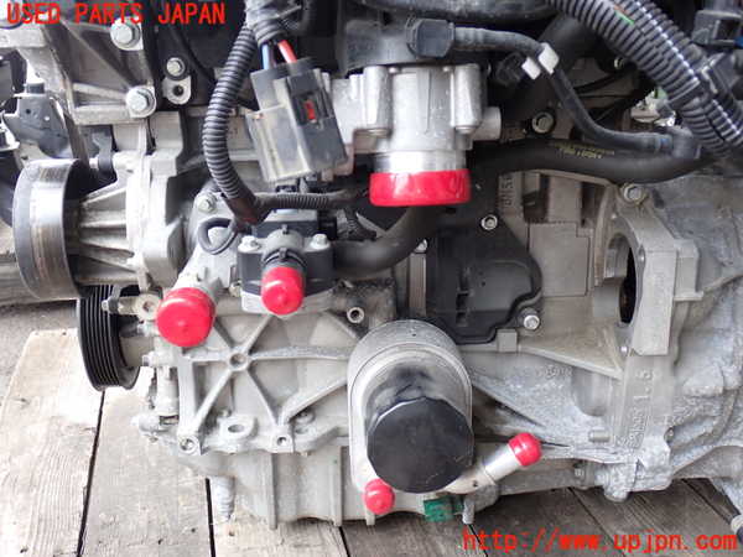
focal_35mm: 41
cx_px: 372
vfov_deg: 35.1
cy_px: 278
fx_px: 880
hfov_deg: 45.8
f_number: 2.8
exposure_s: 1/60
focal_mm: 7.31
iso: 200
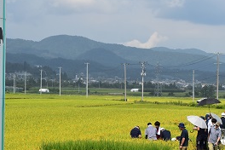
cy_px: 116
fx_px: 880
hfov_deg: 14.6
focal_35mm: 141
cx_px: 132
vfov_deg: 9.7
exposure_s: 1/500
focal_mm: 55
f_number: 11
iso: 360
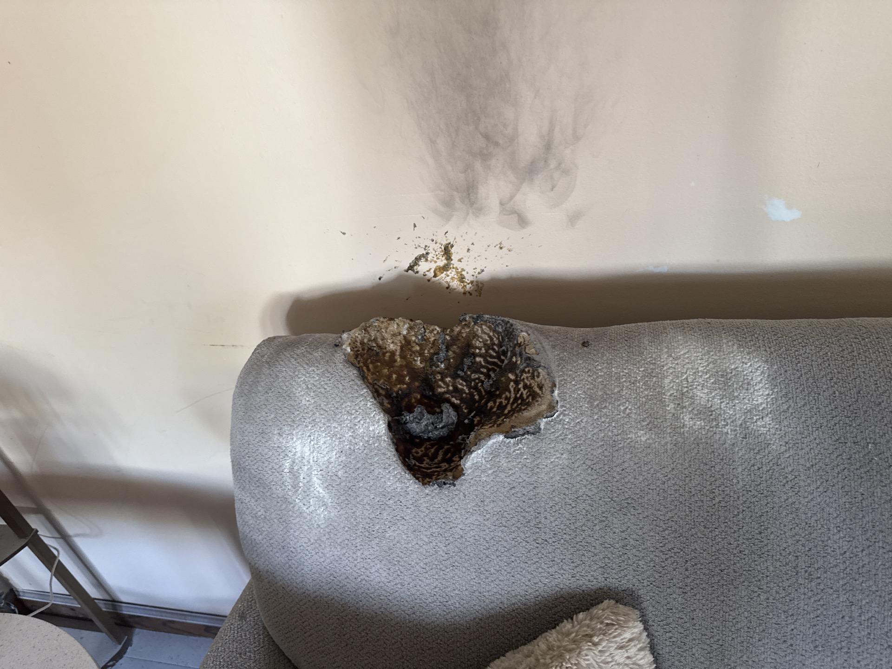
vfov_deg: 56.8
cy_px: 334
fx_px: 618
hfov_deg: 71.6
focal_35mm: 24
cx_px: 446
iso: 200
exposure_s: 1/60
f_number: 1.78
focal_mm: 6.76
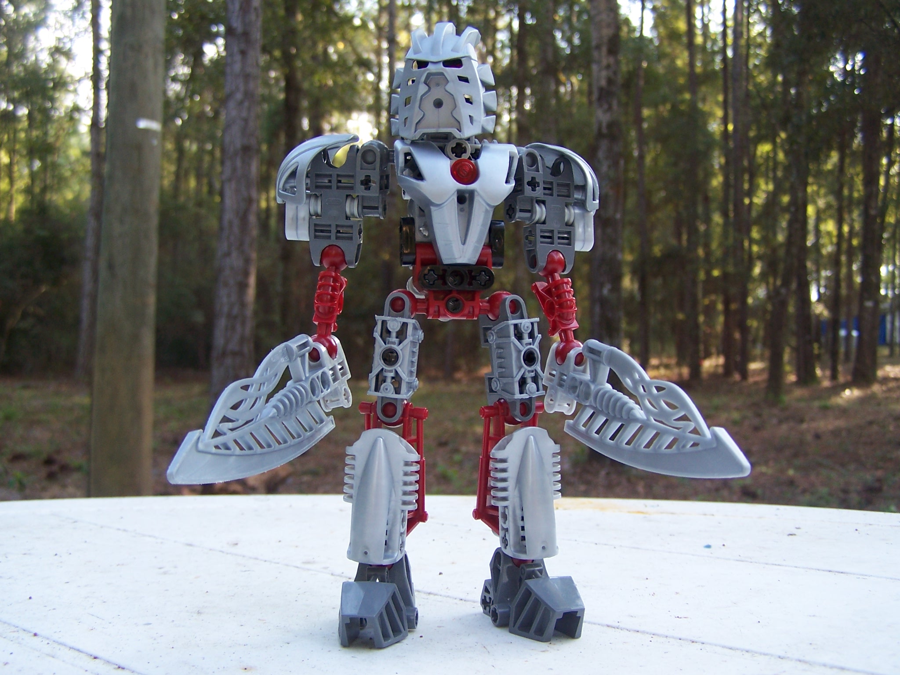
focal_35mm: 38
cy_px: 338
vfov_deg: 37.7
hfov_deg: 49.0
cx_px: 450
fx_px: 988
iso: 80
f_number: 2.8
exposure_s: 1/60
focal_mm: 6.3
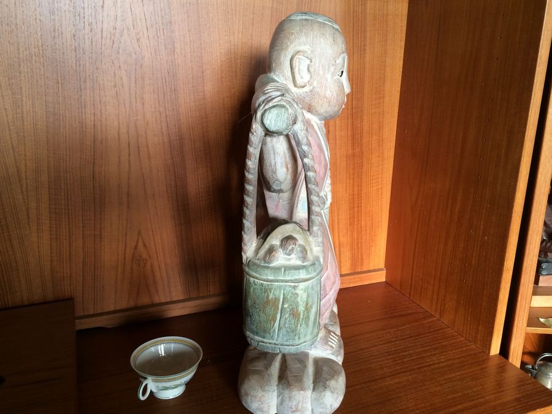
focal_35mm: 30
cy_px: 207
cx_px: 276
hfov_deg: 60.0
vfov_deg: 46.8
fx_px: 478
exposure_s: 1/30
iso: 100
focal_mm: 4.12
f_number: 2.2
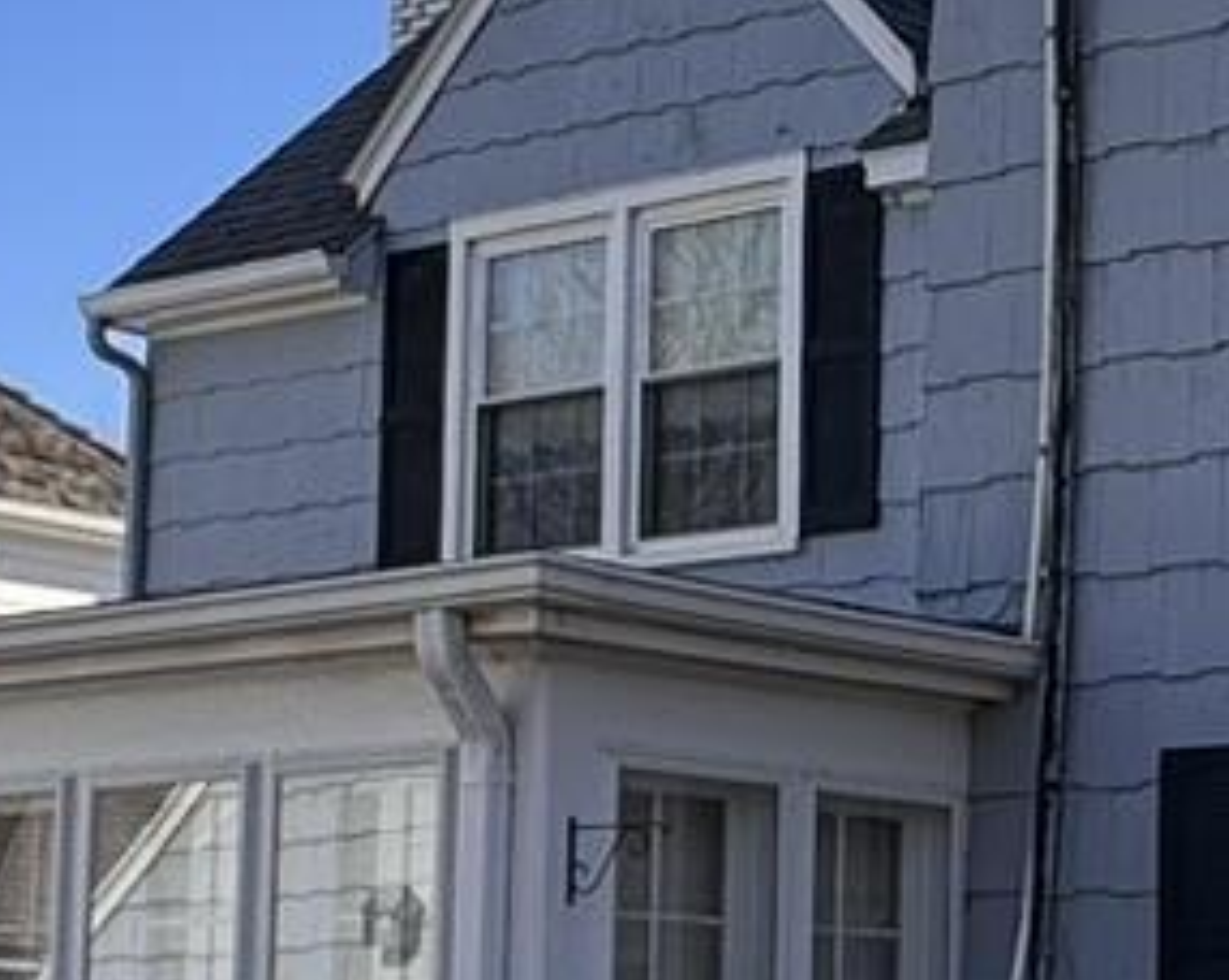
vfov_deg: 15.6
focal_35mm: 98
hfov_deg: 18.8
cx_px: 1384
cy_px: 748
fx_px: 3560
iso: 40
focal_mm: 2.22
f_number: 2.2
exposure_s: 1/605
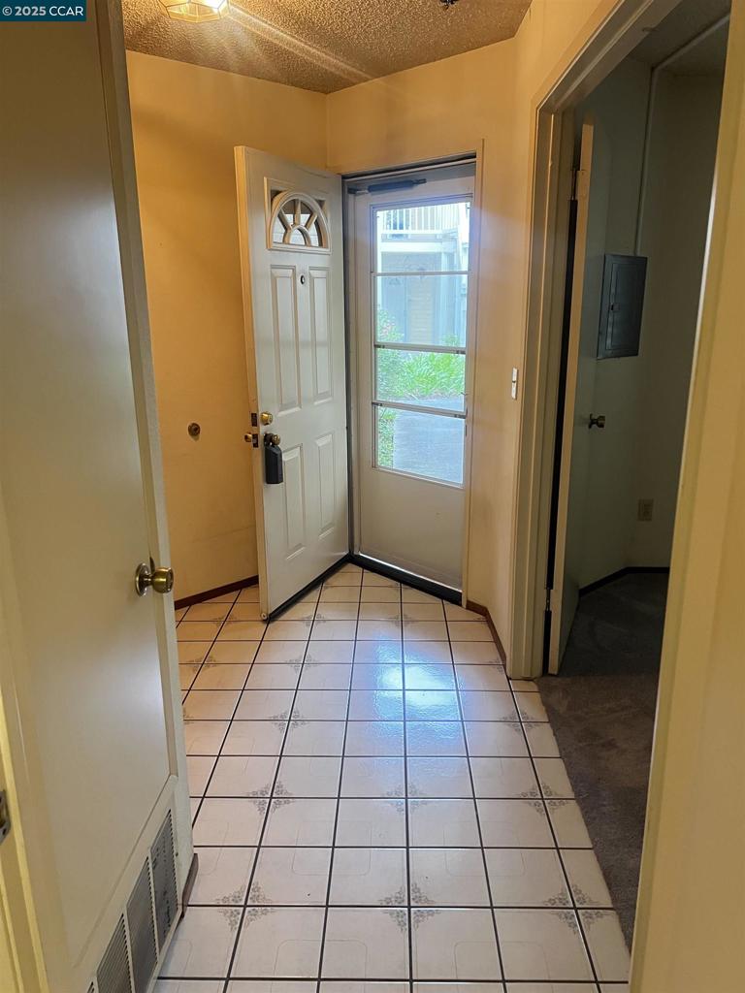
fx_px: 746
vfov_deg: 67.3
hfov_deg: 53.1
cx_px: 372
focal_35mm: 26
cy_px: 496
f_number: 1.5
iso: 500
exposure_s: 1/60
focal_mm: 5.7
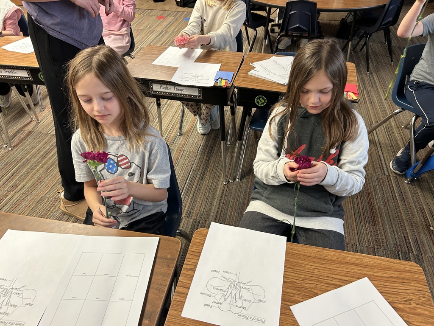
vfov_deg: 53.1
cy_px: 163
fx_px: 326
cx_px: 217
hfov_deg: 67.3
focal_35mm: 26
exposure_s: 1/65
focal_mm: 5.7
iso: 100
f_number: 1.5
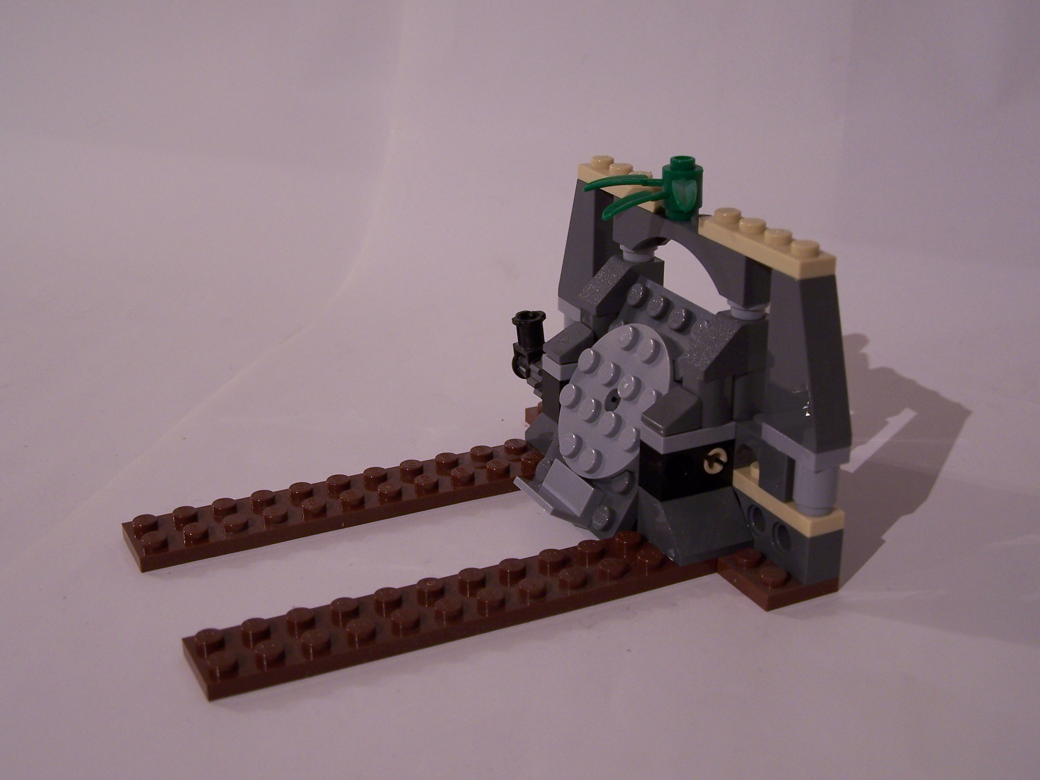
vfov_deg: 28.6
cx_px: 520
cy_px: 390
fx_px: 1532
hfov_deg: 37.5
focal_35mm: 51
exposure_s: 1/4
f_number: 3
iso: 80
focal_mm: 8.5
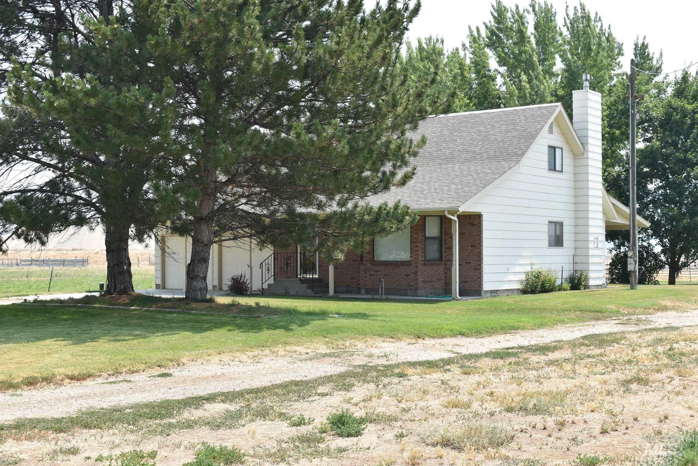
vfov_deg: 26.0
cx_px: 347
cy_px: 237
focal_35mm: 52
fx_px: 1008
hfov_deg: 38.2
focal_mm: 34
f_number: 8
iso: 140
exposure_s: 1/250
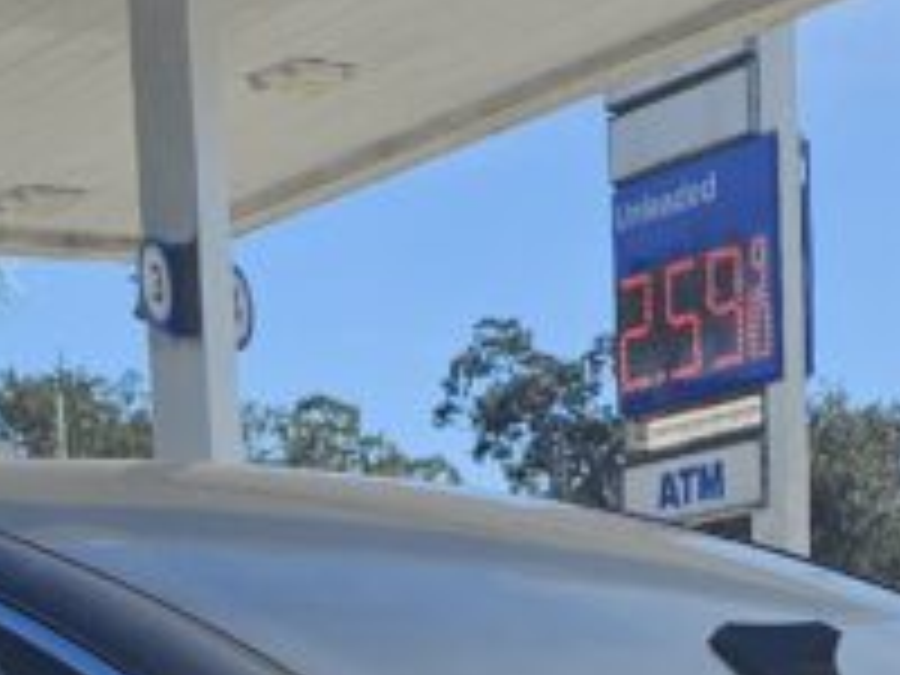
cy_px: 1071
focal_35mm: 118
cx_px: 270
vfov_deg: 11.9
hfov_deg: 16.6
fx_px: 3068
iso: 10
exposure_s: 1/919
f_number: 1.7
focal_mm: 6.3
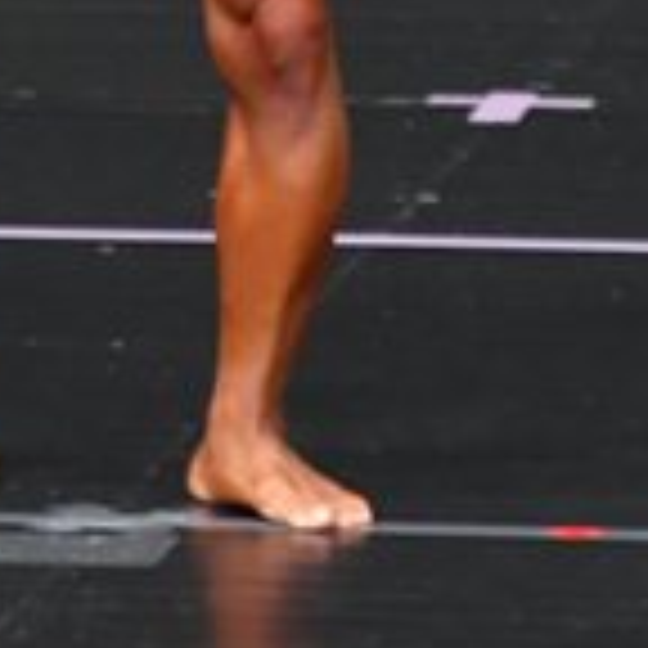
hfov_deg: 1.2
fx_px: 30476
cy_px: -436
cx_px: 88
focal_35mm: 1439
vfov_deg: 1.2
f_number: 5.6
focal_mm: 210
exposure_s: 1/400
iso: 4000
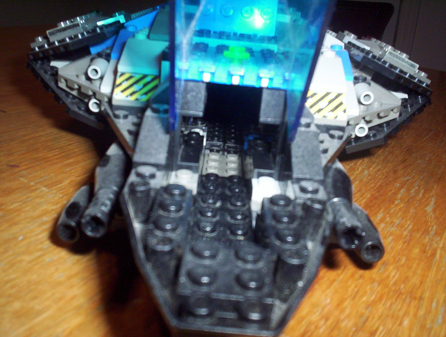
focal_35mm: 38
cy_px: 168
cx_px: 223
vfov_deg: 37.9
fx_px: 491
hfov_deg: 48.9
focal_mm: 4.99
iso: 140
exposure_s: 1/60
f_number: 4.5
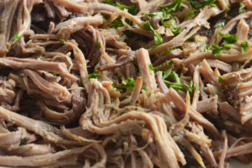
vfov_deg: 3.9
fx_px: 2484
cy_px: 64
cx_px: 155
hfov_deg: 5.8
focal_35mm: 355
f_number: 6.3
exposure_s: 1/80
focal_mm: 150
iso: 500
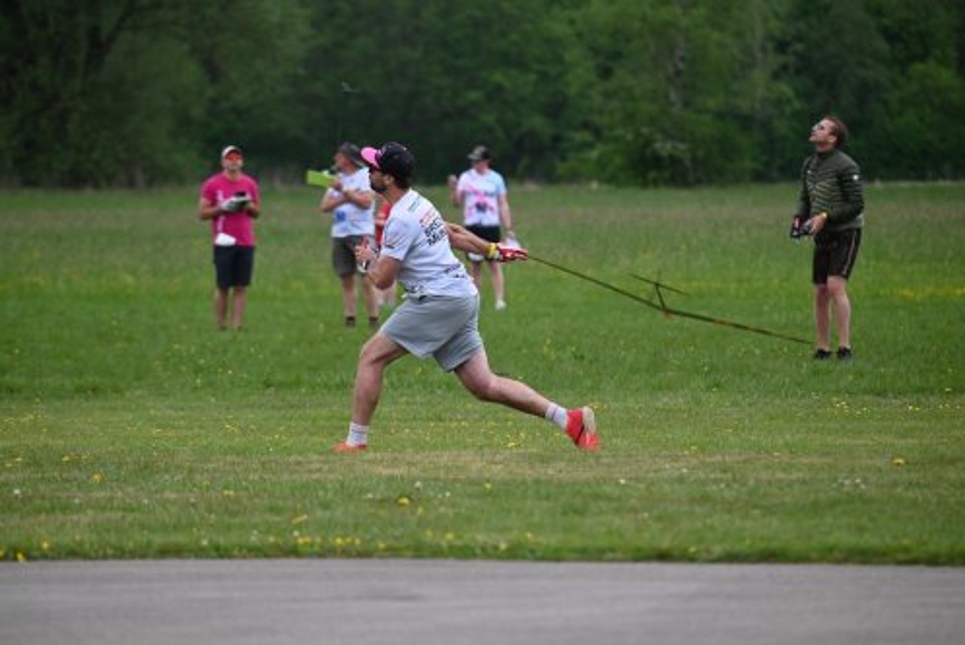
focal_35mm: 270
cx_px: 482
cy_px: 322
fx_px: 7241
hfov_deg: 7.6
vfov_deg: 5.1
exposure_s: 1/640
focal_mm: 270
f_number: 6
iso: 640
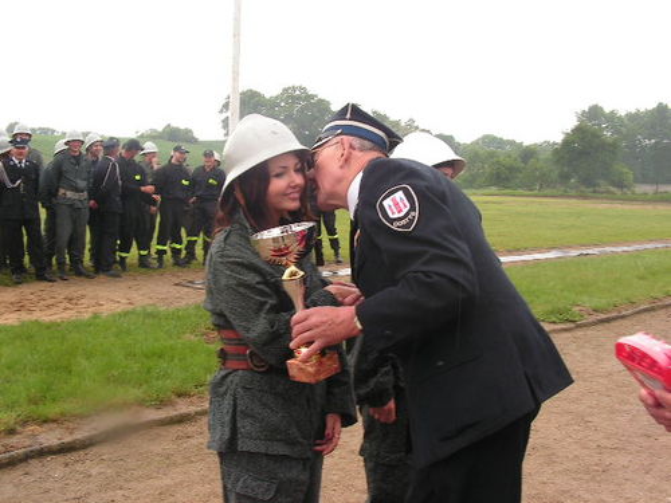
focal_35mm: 46
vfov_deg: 31.5
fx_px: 892
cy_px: 252
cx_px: 336
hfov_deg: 41.2
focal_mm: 7.8
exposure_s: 1/60
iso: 64
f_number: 4.8
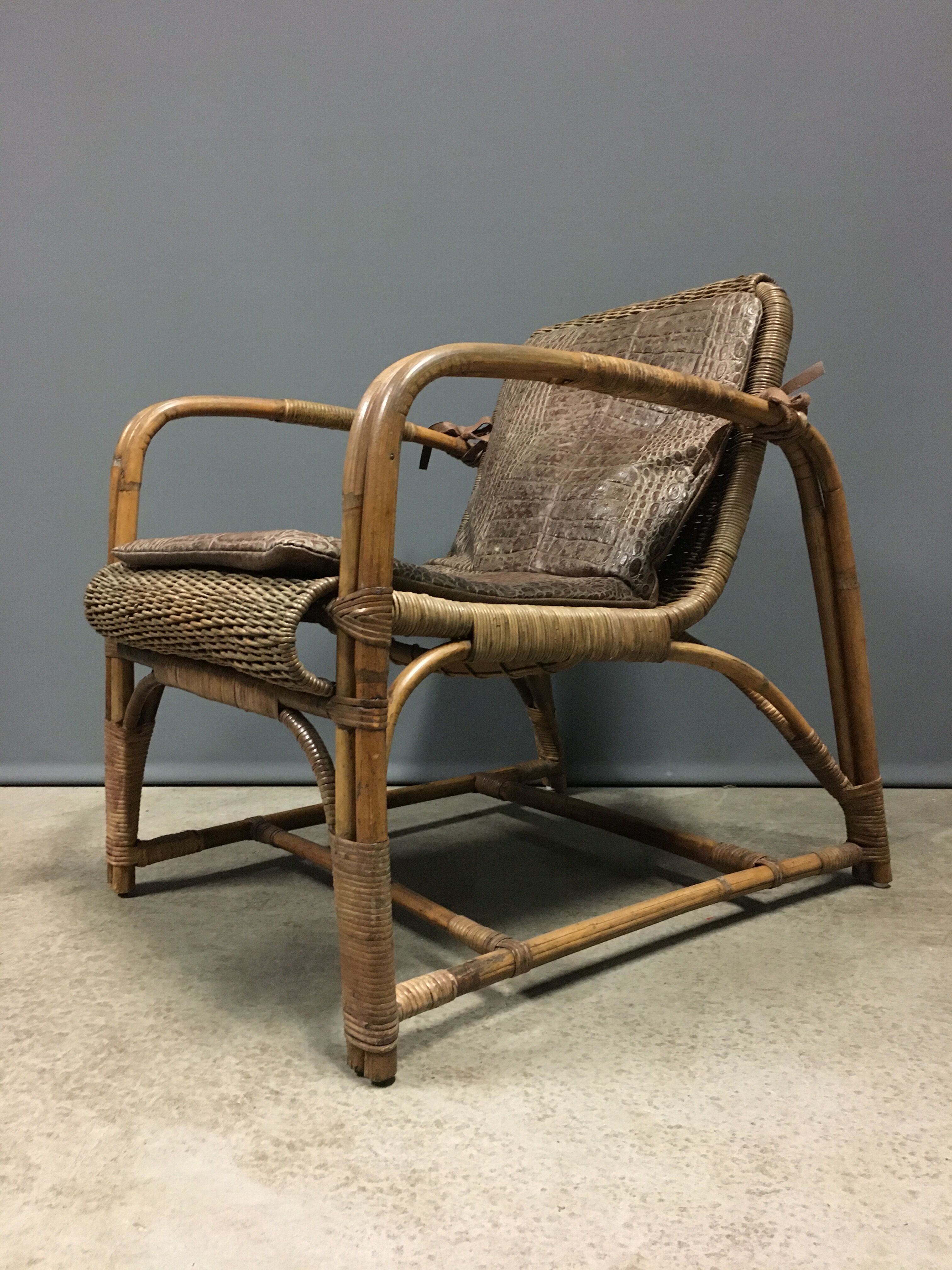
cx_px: 476
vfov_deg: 61.7
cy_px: 635
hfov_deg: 48.2
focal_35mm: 29
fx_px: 1063
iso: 250
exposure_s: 1/17
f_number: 2.2
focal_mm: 4.15
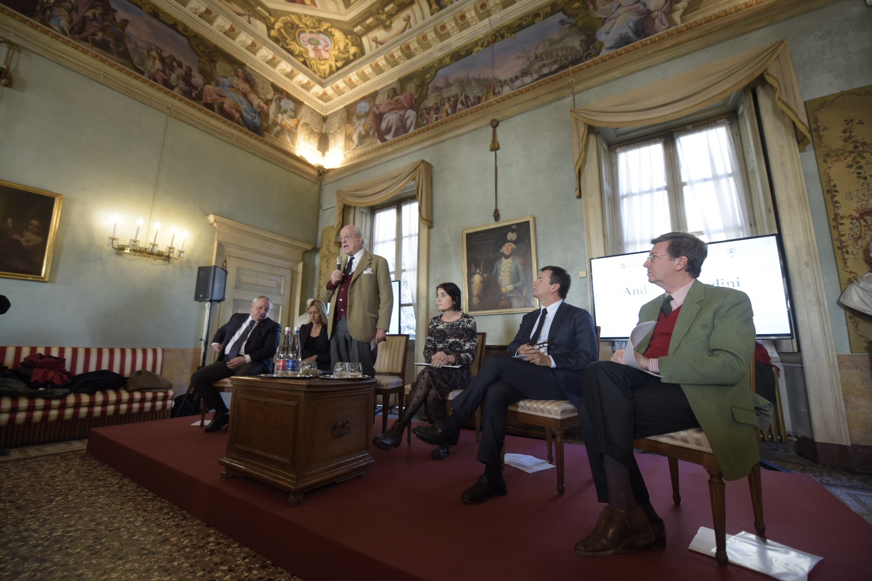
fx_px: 339
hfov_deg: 104.3
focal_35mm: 14
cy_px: 290
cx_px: 436
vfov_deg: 81.2
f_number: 2.8
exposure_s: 1/160
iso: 1400
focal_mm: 14
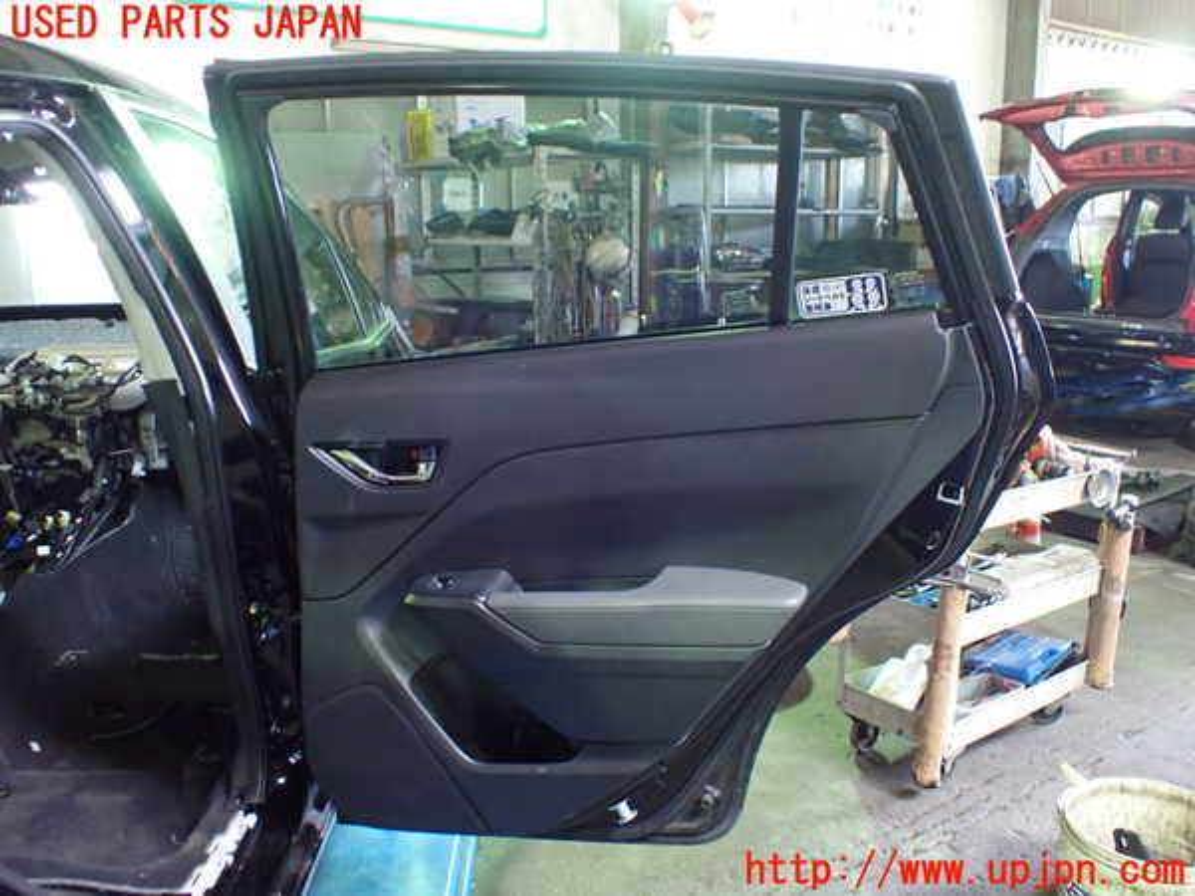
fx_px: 1036
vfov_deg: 46.8
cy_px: 448
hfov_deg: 60.0
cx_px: 598
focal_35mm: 30
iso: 800
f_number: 2.3
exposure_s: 1/30
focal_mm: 5.4
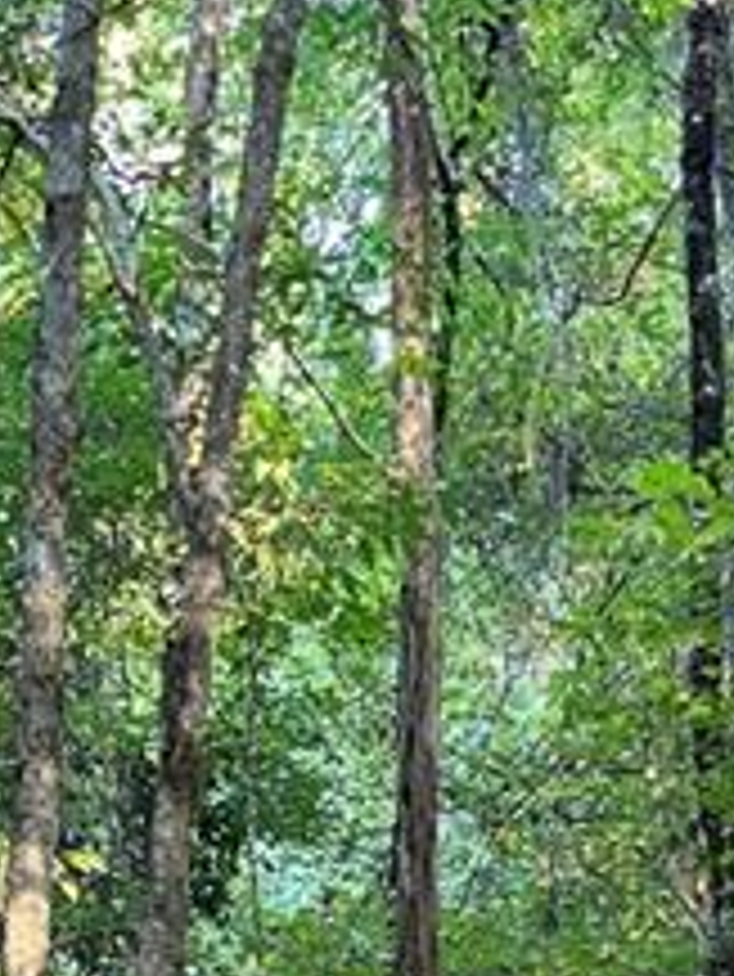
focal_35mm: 92
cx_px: 838
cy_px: 1615
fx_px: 2598
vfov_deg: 18.1
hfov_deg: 15.6
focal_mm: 5.1
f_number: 1.6
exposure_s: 1/60
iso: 400
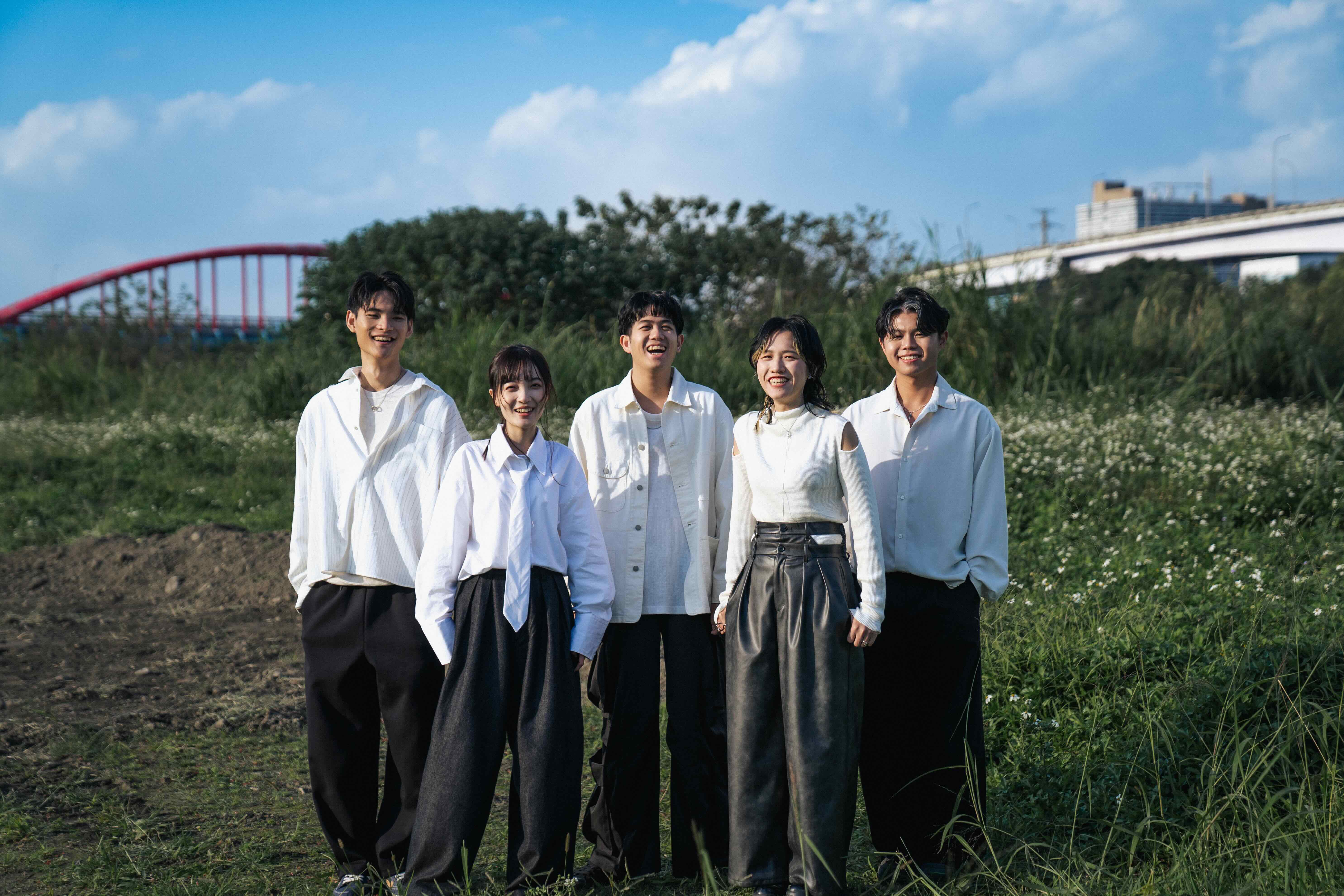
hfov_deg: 31.0
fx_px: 2427
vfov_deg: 20.9
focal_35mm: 65
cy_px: 448
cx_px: 672
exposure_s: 1/2500
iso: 100
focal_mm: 65
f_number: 2.8
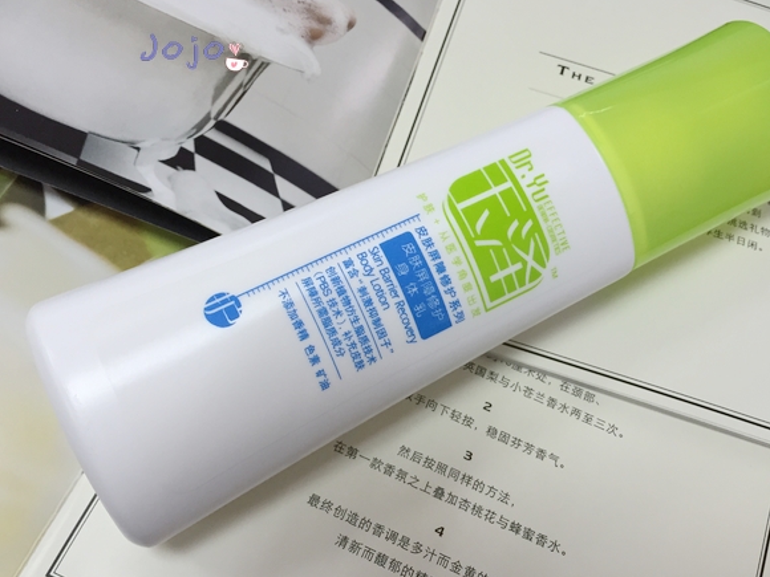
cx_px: 422
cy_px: 283
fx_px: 712
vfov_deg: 44.2
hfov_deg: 56.7
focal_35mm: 32
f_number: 2.2
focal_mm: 4.15
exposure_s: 1/33
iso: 50
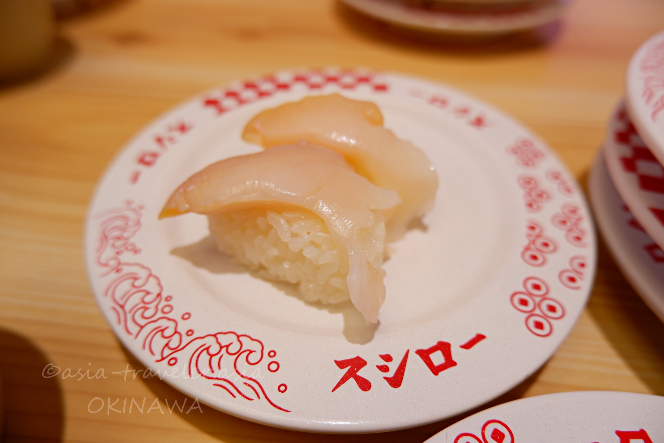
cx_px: 332
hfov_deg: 76.1
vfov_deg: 55.1
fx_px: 424
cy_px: 222
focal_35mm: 23
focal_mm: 15
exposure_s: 1/100
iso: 200
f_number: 3.5
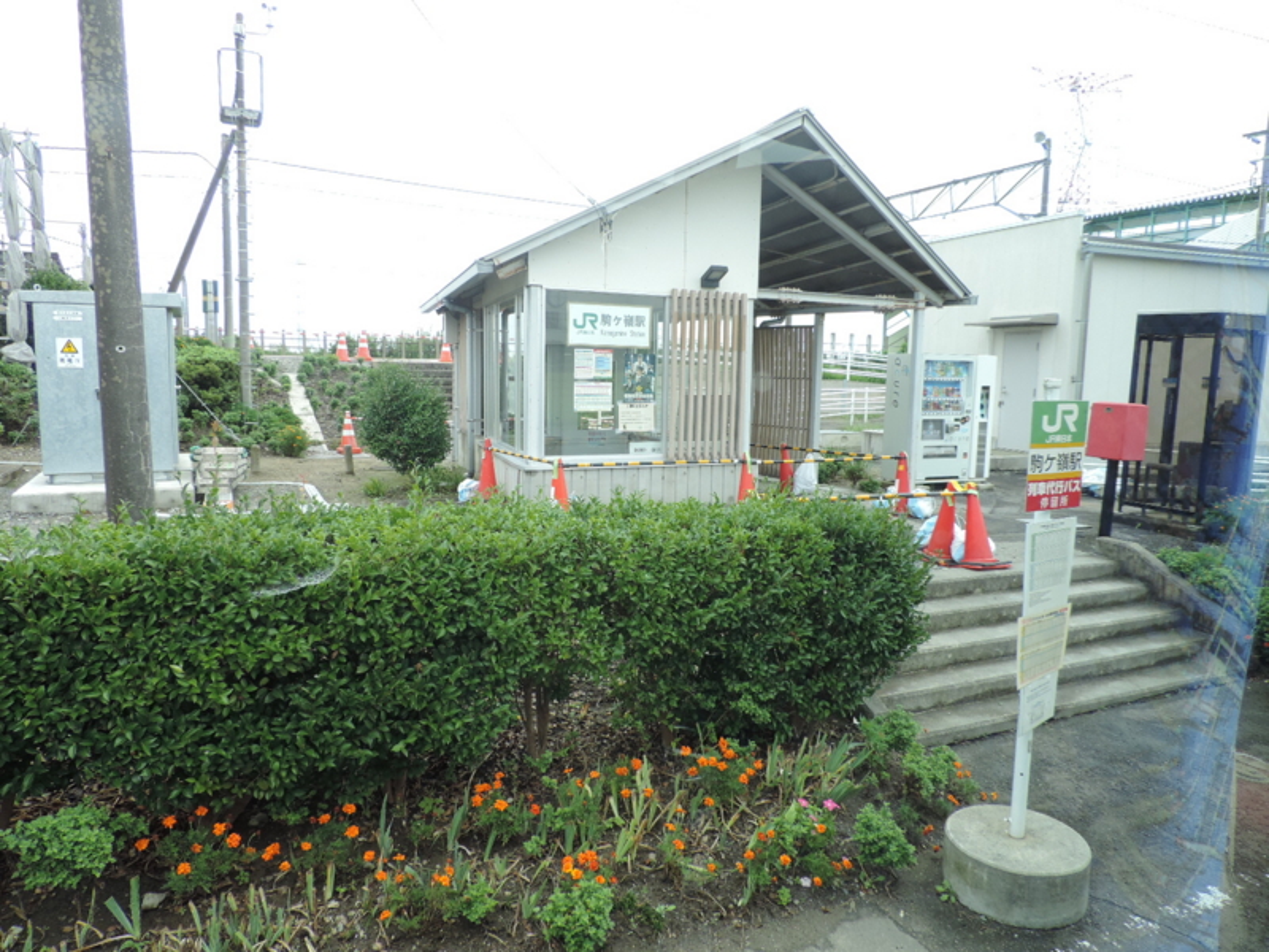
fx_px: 880
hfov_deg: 71.6
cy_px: 476
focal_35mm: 24
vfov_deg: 56.8
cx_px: 634
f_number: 3
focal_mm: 4.3
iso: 80
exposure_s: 1/160
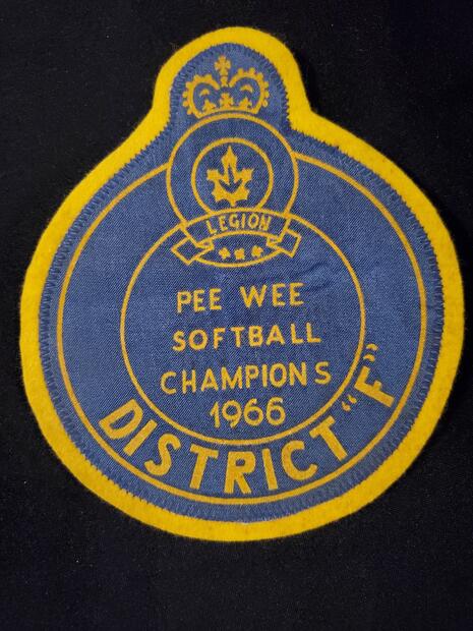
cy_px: 316
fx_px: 474
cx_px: 236
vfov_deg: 67.3
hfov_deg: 53.1
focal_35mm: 26
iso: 640
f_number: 1.5
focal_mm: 4.3
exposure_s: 1/15
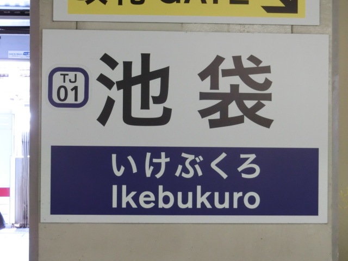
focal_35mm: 93
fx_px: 935
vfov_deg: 15.9
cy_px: 130
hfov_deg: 21.1
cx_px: 174
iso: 800
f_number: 5.6
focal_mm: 16.5
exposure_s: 1/25
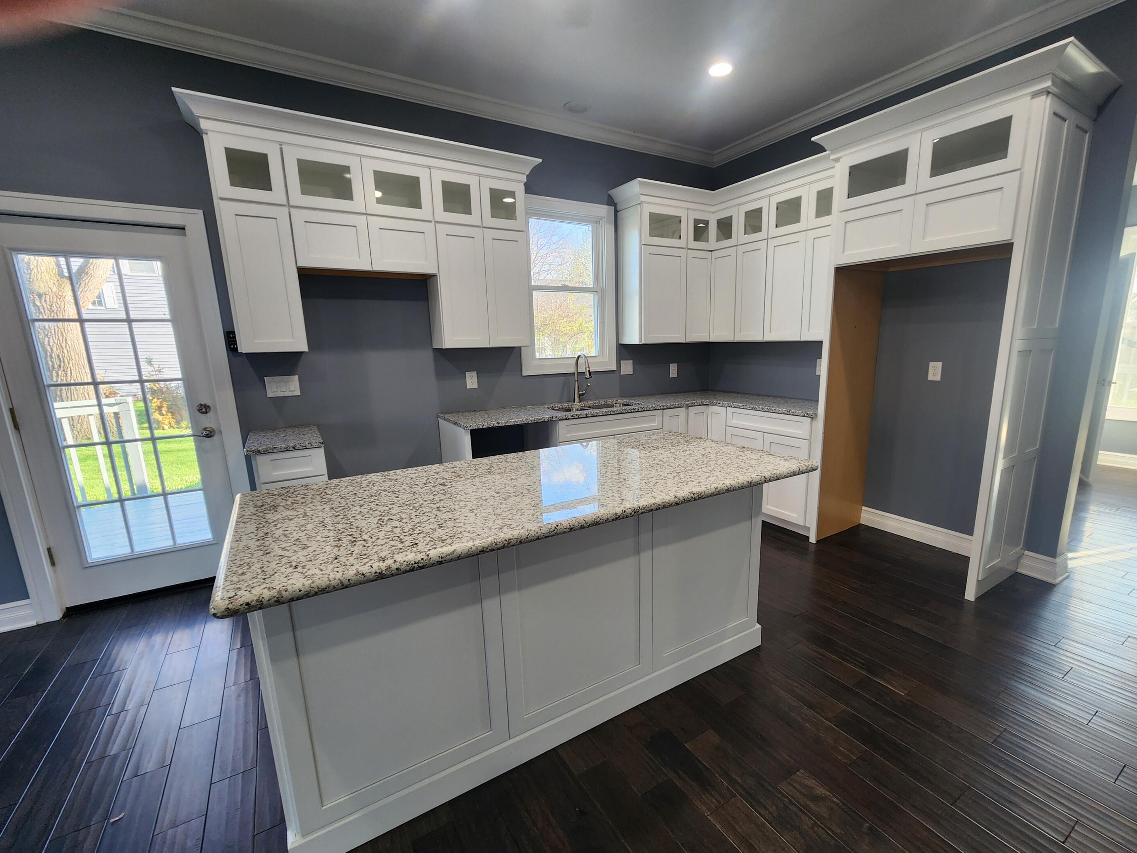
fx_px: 460
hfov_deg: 101.9
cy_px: 448
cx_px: 604
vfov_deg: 85.6
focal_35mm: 14
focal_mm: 2.2
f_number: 2.2
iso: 100
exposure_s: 1/60
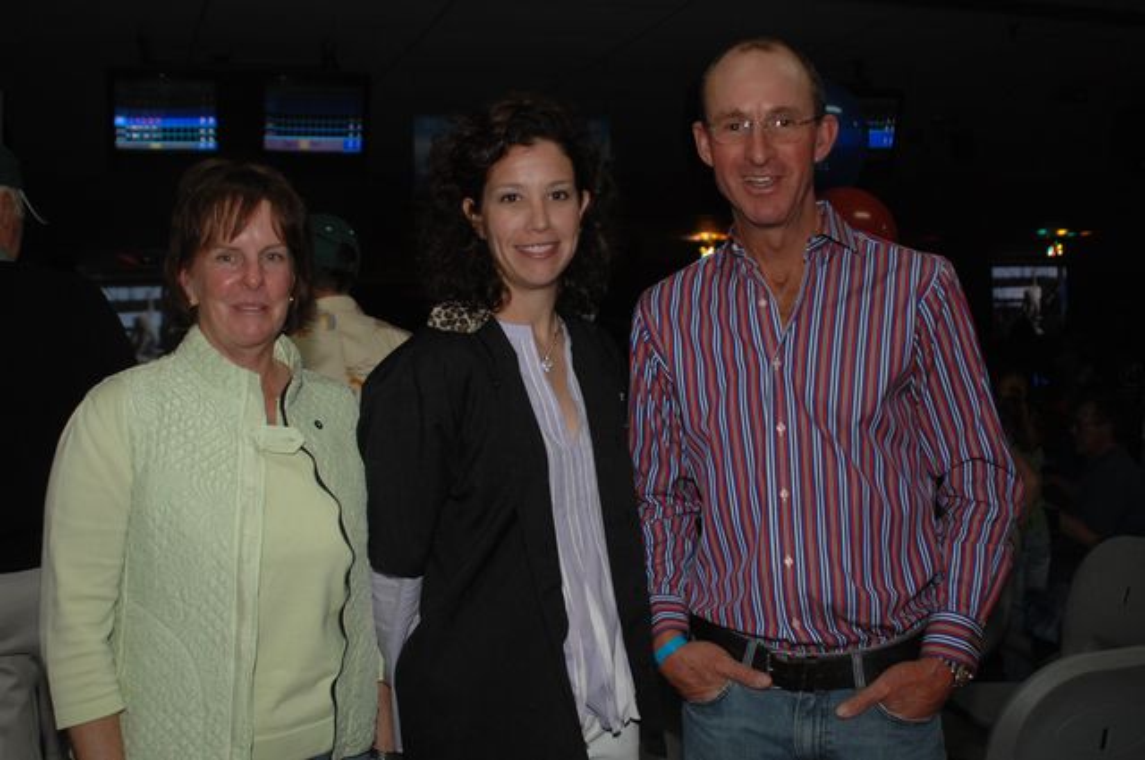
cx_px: 572
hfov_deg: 46.5
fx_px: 1334
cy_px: 380
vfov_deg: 31.8
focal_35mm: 42
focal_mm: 28
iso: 400
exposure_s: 1/125
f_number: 3.5
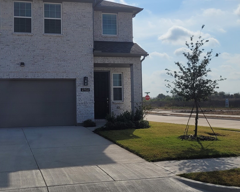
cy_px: 80
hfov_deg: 37.9
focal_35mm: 49
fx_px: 348
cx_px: 95
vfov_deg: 30.8
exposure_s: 1/11559
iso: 40
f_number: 1.8
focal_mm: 5.4
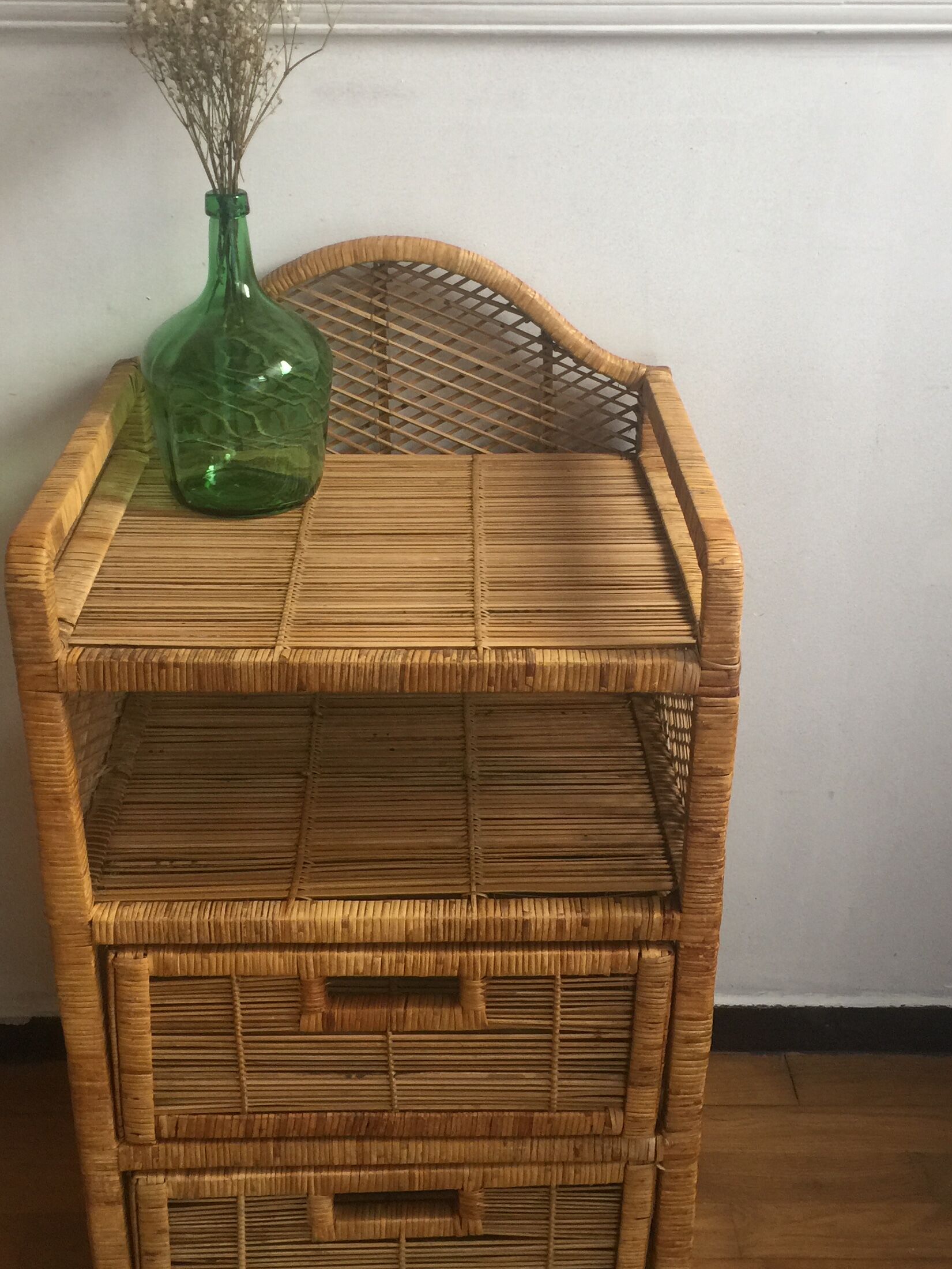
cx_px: 466
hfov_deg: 33.6
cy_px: 660
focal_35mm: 43
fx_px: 1577
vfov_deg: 43.8
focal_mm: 4.15
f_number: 2.2
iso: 50
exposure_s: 1/17
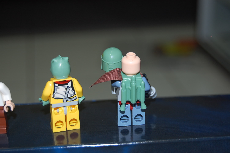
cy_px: 76
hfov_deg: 27.0
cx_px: 115
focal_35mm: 75
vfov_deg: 18.1
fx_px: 479
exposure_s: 1/5
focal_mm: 50
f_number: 5.6
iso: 200
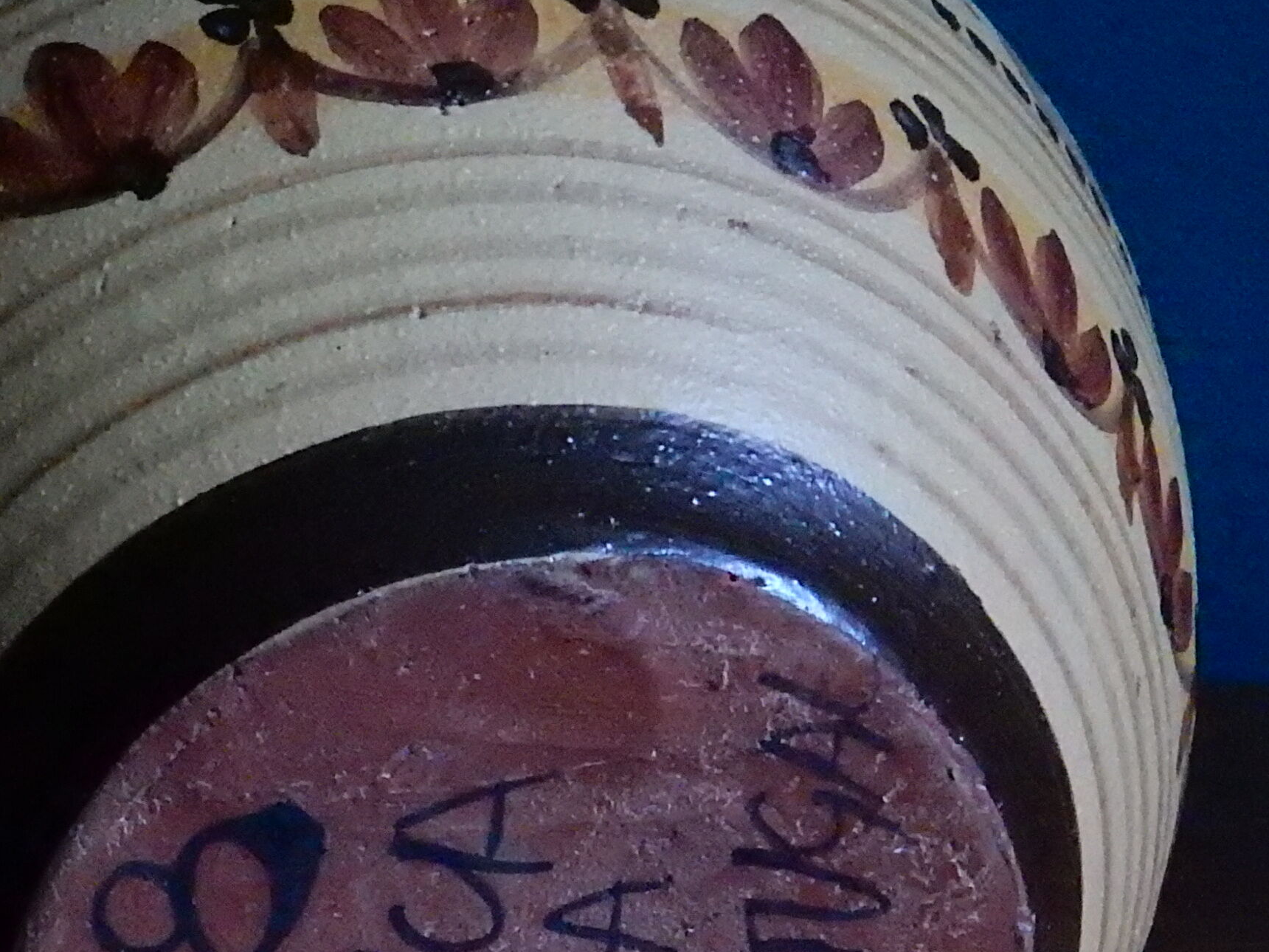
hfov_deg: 8.8
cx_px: 283
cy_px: 777
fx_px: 8248
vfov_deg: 6.6
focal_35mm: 225
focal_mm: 14.9
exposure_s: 1/50
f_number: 5
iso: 1600
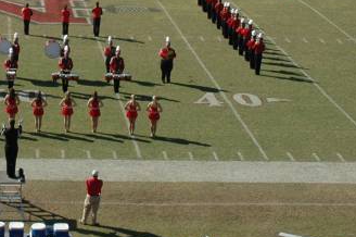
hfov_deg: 19.4
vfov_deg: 13.1
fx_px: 1018
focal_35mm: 103
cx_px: 15
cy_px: -5
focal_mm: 22
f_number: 9
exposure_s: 1/320
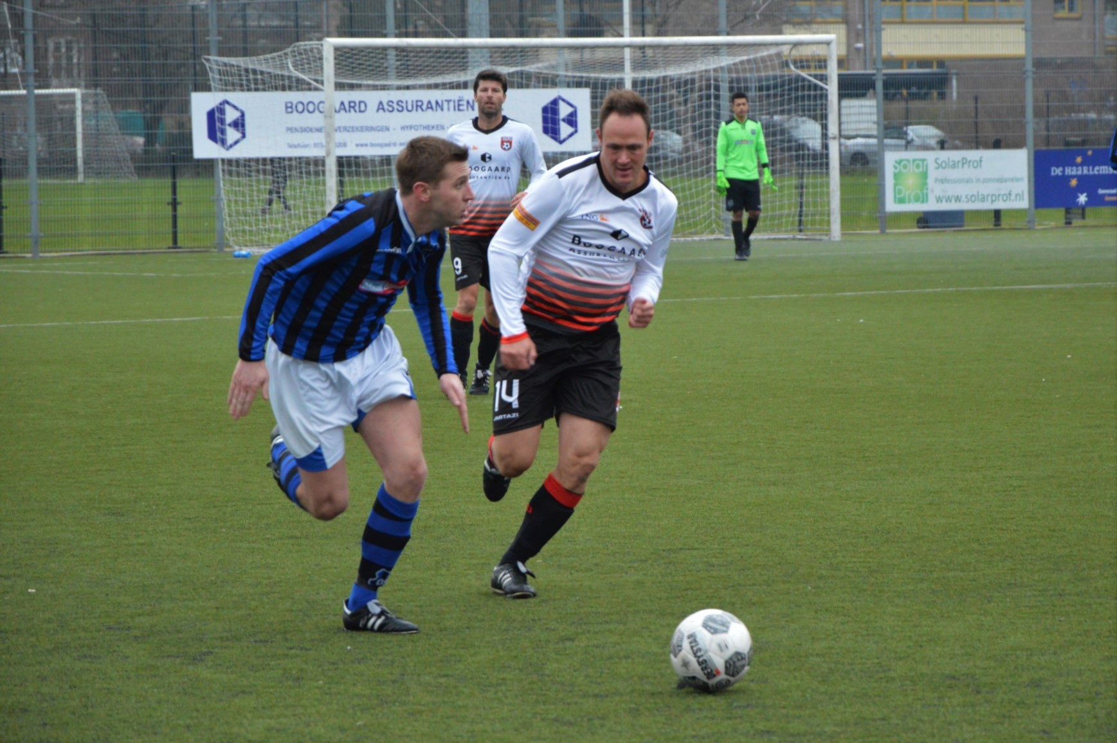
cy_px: 372
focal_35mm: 158
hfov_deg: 13.1
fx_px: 4883
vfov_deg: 8.7
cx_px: 558
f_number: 5.6
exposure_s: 1/500
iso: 2500
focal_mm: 105
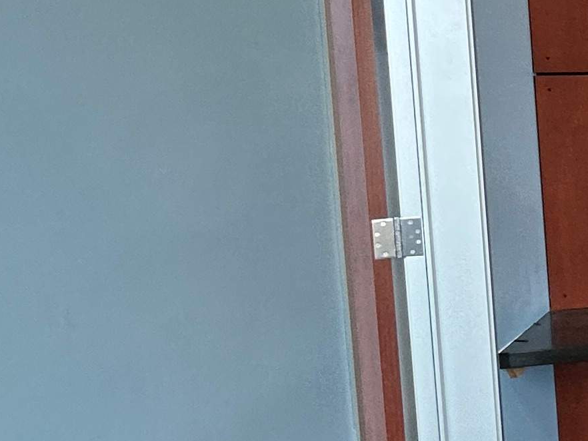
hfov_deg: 17.2
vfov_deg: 22.9
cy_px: 163
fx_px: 1087
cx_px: 1277
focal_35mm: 64
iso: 100
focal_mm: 2.22
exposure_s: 1/99
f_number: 2.2
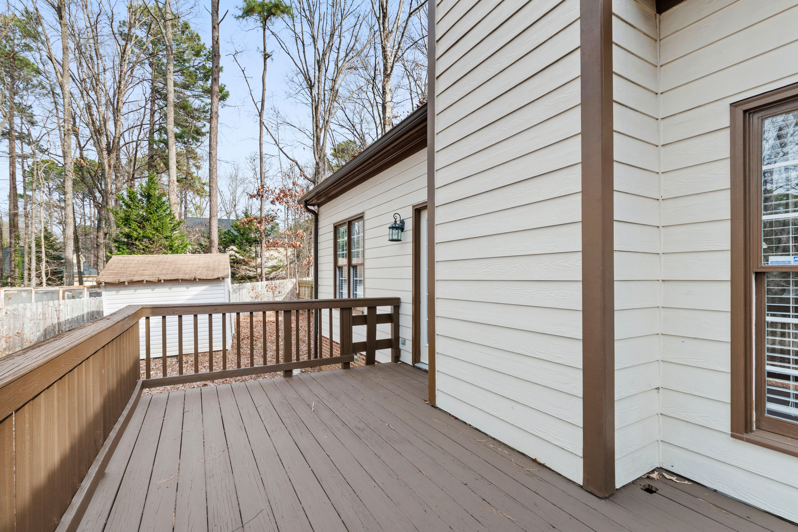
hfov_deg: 100.4
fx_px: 332
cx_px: 399
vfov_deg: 77.3
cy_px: 266
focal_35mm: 15
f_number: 8
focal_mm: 10
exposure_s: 1/30
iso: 100
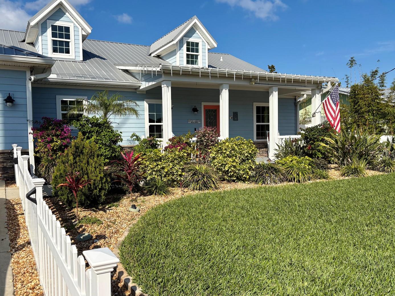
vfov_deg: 46.8
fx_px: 342
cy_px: 153
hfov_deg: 59.7
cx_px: 169
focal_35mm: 30
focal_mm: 5.96
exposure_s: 1/5814
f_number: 1.6
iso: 50
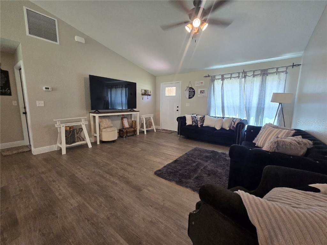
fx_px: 123
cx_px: 164
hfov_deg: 106.2
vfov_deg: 89.9
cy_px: 122
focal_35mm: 13
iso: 200
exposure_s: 1/60
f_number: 2.2
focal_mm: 2.2
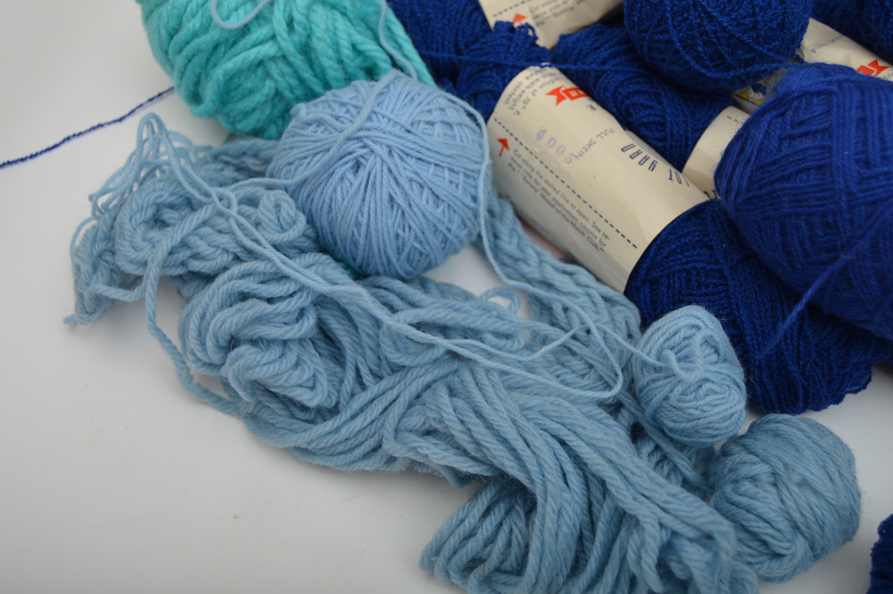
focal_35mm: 42
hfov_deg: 46.4
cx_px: 446
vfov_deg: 31.8
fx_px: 1041
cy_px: 297
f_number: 5
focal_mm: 28
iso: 200
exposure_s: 1/200
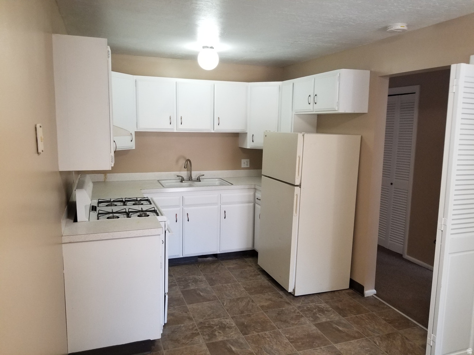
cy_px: 178
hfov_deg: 67.3
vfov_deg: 53.1
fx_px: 356
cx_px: 237
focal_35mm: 26
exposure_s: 1/60
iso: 200
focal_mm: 4.25
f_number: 1.7
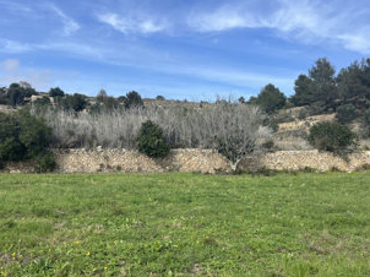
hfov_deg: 58.4
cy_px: 132
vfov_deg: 45.4
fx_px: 331
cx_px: 185
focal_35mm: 31
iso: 50
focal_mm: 5.1
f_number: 1.6
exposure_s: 1/2825
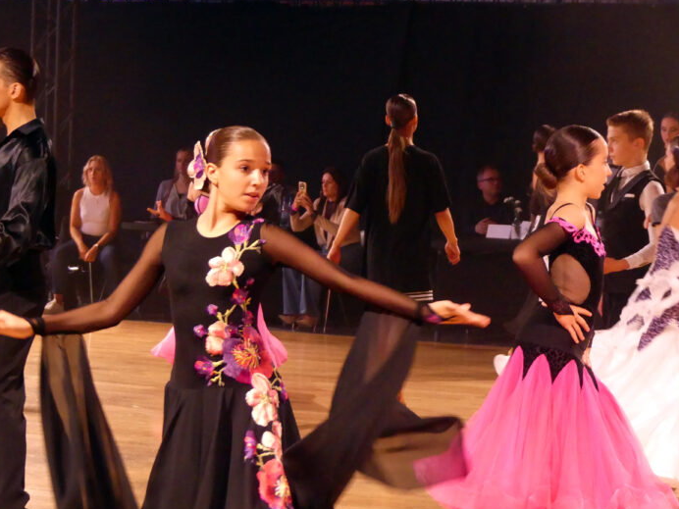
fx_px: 2530
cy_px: 264
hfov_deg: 15.3
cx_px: 357
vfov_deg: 11.5
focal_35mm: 129
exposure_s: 1/80
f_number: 2.8
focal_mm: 21.4
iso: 1250
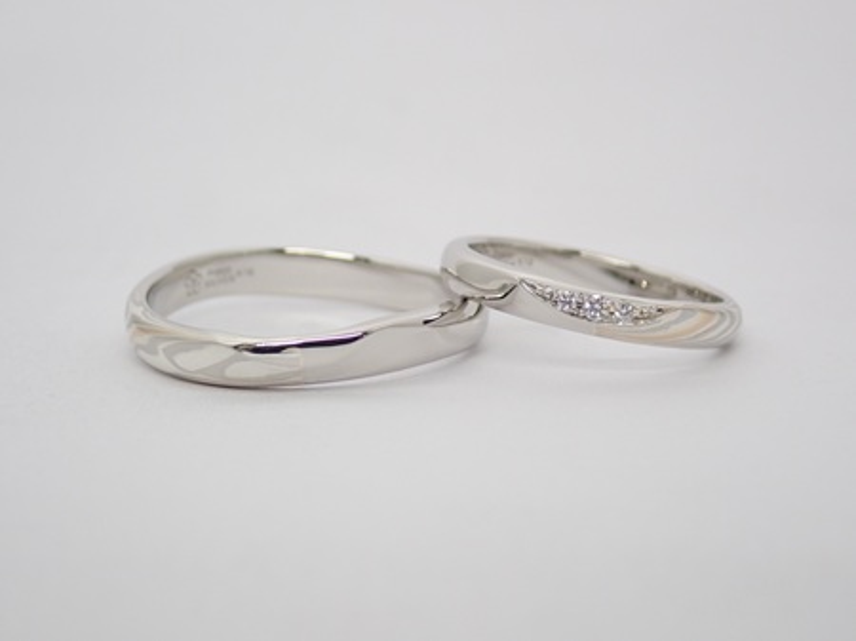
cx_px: 428
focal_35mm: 77
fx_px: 1903
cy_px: 320
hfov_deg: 25.3
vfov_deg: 19.1
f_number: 4.1
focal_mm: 13.65
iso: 200
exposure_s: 1/125
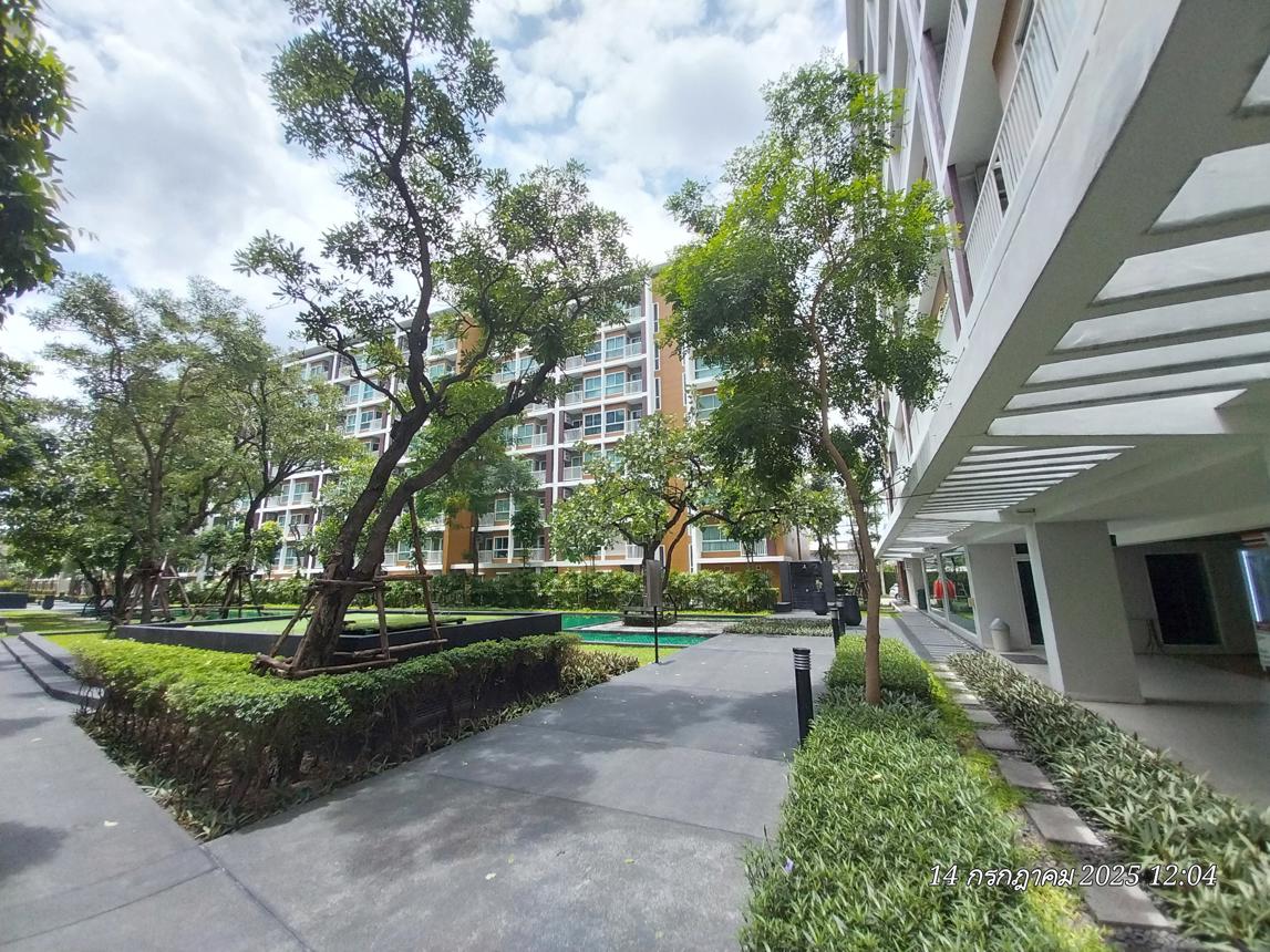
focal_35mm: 13
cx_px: 635
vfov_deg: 89.9
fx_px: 477
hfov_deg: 106.2
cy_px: 476
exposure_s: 1/699
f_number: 2.2
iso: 64
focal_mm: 1.3
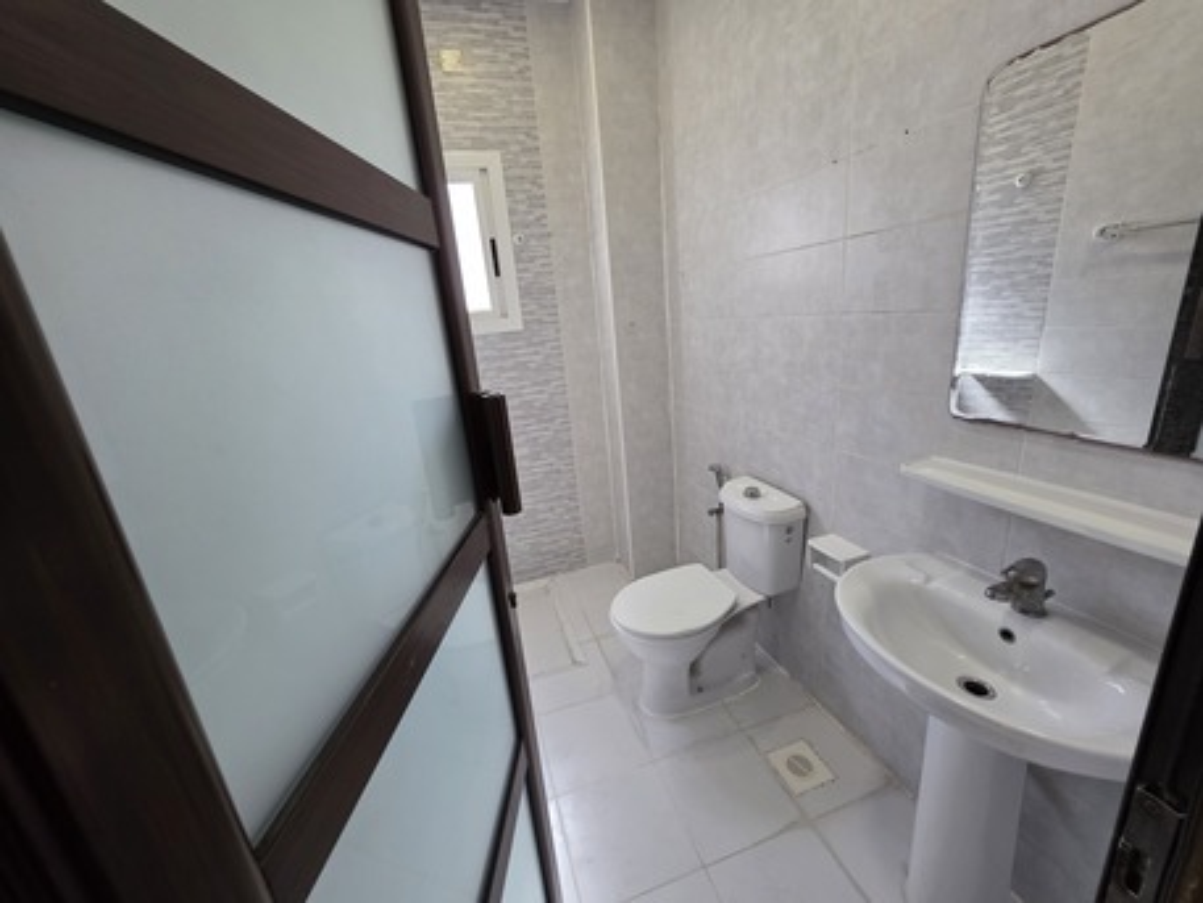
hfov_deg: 106.2
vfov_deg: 89.9
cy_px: 452
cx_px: 602
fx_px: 452
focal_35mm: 13
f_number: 1.9
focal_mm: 2.2
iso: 125
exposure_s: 1/100
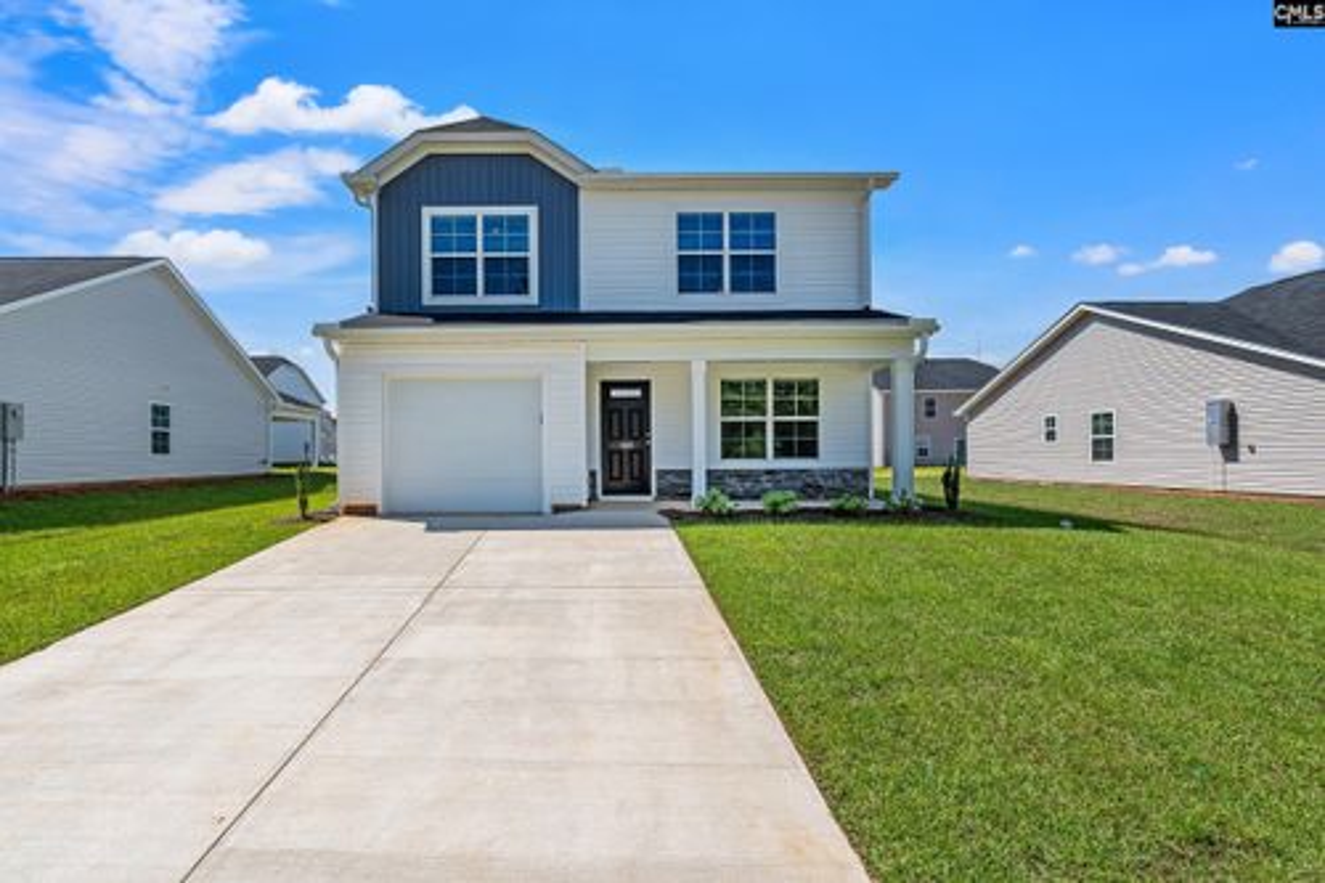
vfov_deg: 72.0
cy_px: 442
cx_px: 662
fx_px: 607
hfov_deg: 95.0
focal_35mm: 16
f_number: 6.3
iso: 200
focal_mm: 11
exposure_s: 1/800
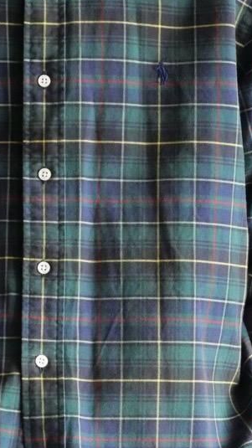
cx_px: 21
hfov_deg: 4.5
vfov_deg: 8.0
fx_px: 3219
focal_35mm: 271
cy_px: 275
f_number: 4
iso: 3200
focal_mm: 52
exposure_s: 1/60
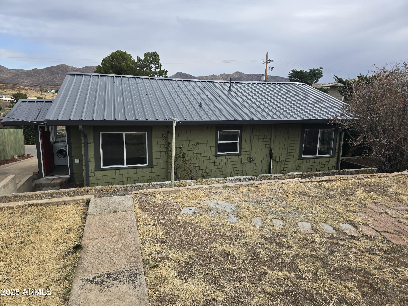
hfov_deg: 73.9
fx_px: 271
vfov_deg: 58.9
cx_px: 204
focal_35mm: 23
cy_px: 153
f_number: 1.7
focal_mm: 6.3
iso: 12
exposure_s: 1/305
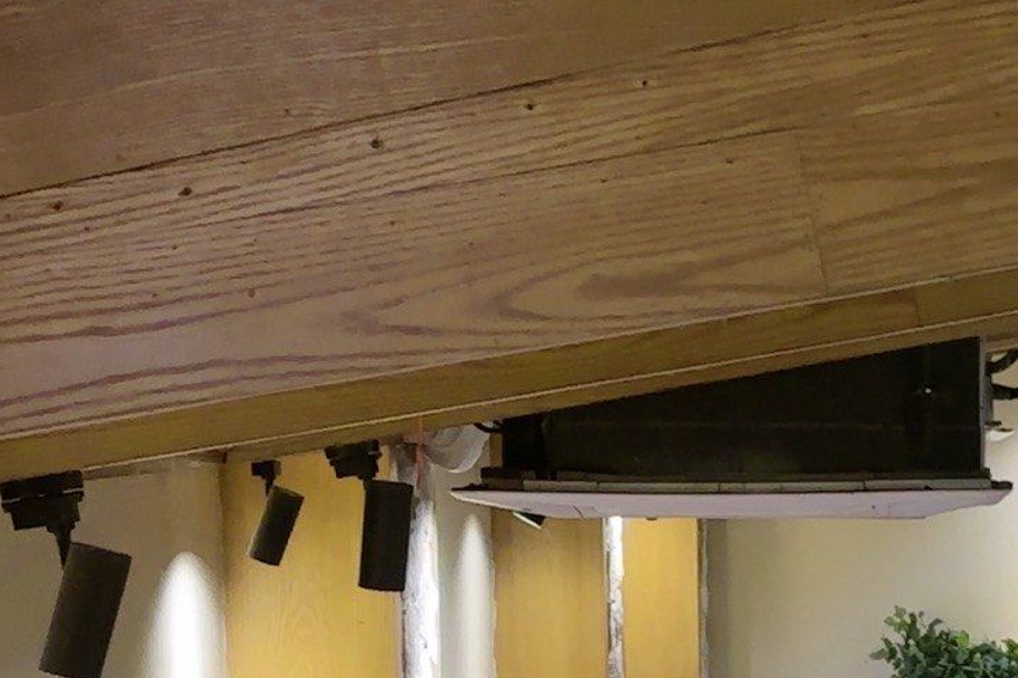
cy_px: 758
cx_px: 948
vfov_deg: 14.9
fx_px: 2515
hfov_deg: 22.2
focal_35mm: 89
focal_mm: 6.86
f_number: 1.78
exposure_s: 1/50
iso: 250
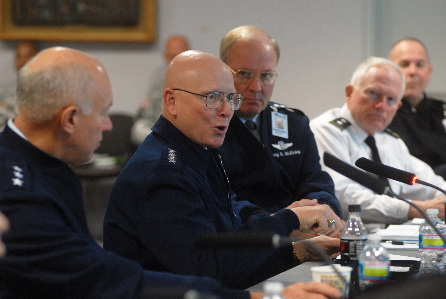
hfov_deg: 11.0
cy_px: 150
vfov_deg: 7.3
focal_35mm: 188
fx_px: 2326
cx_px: 223
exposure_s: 1/20
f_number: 3.5
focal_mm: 125
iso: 500
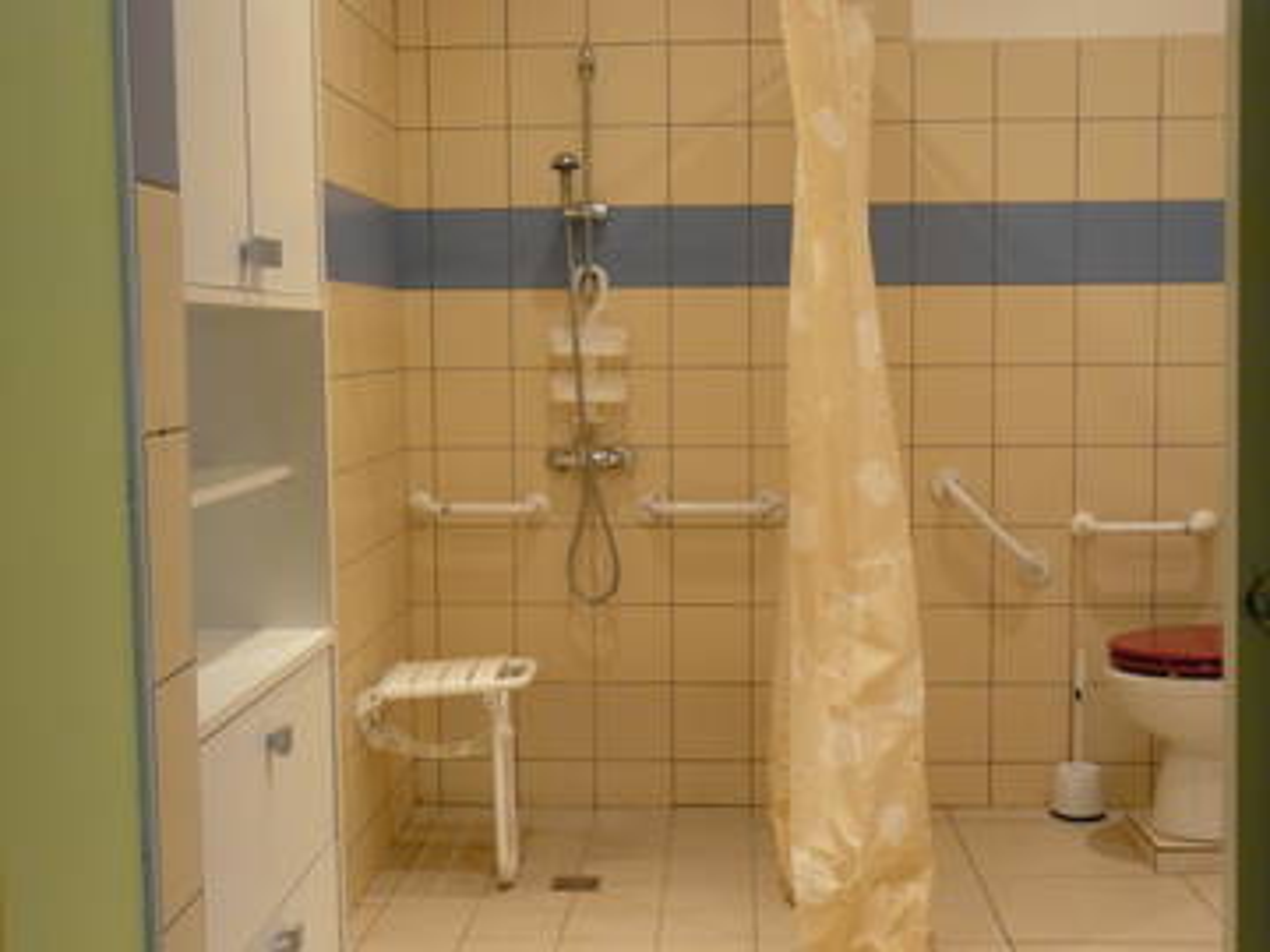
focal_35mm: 50
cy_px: 476
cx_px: 635
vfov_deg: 29.1
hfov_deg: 38.2
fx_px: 1834
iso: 200
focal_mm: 8.3
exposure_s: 1/15
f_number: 2.8
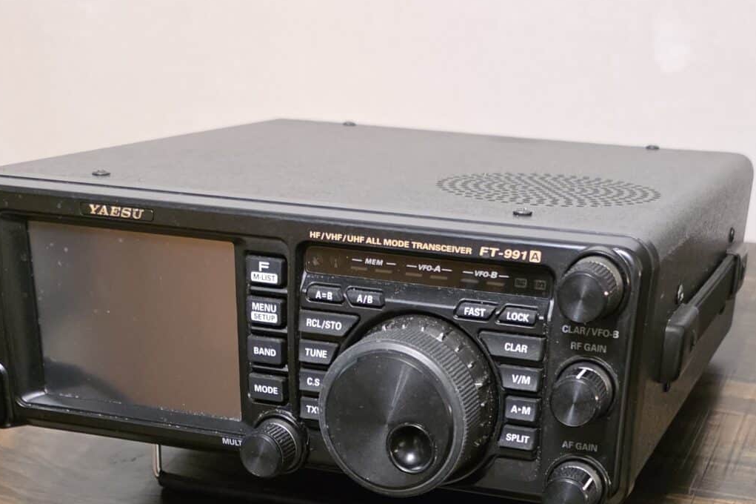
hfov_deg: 33.4
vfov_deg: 20.1
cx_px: 429
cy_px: 706
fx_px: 1260
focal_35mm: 60
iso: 1600
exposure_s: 1/120
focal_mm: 6.3
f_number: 1.7
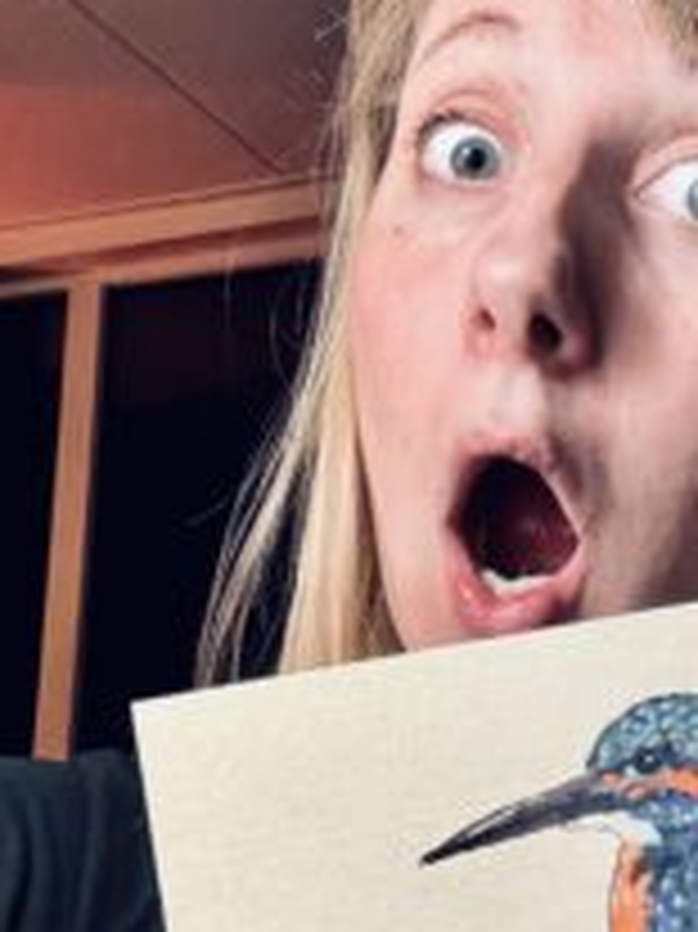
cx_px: 558
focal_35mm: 58
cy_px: 509
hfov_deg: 24.8
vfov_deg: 33.2
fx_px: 1561
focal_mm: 2.69
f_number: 1.9
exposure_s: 1/33
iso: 320
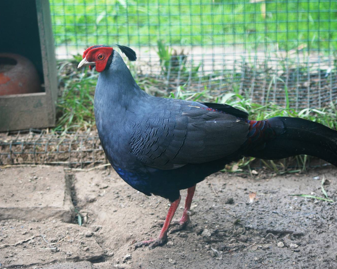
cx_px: 199
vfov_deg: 11.1
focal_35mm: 139
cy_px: 135
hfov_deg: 13.9
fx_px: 1386
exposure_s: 1/80
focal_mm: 82
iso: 400
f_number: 4
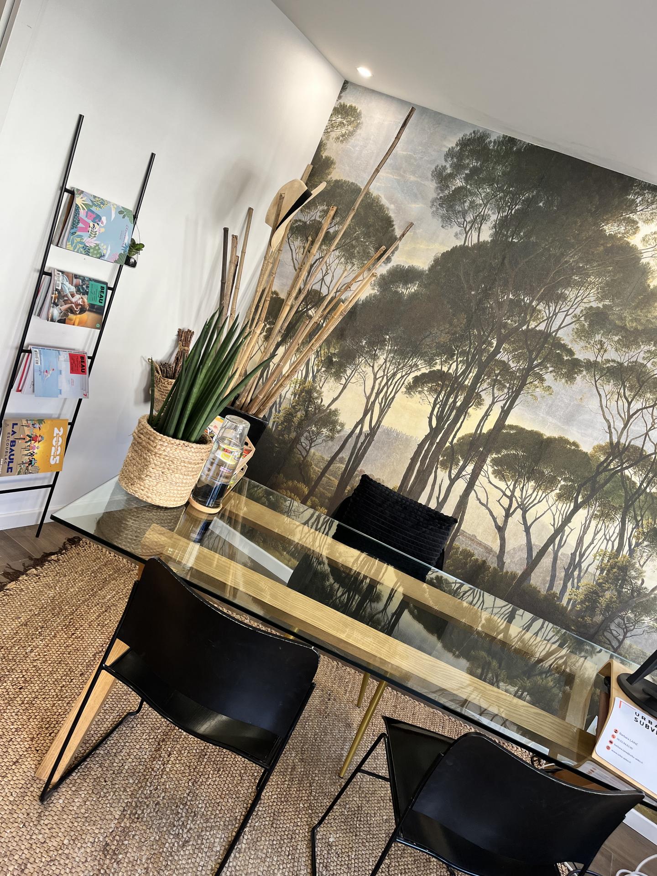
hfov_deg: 53.1
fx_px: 658
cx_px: 328
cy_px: 438
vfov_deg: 67.3
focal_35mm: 26
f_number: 1.6
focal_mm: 5.1
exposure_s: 1/121
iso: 64
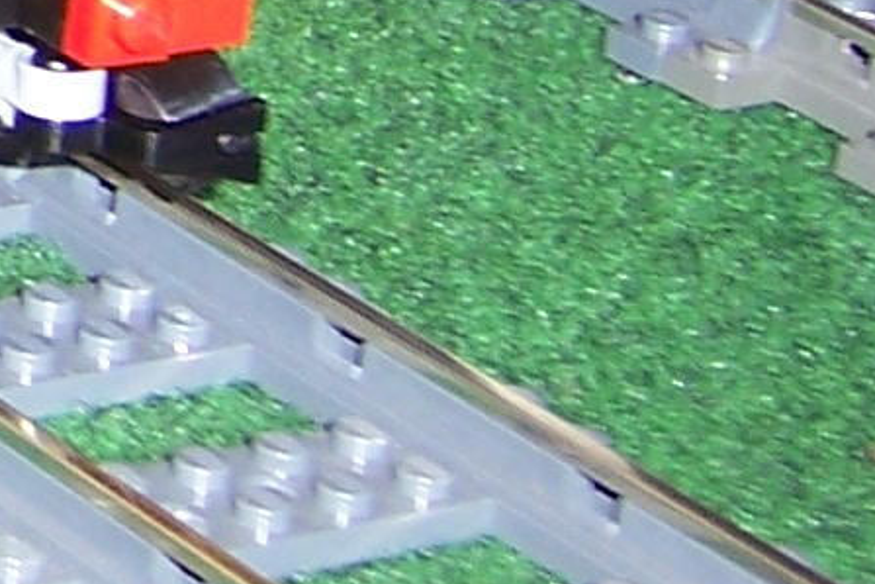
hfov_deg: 8.5
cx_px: -1378
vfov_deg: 6.1
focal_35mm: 216
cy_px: -717
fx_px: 5250
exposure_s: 1/60
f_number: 2.8
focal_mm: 6.2
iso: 80
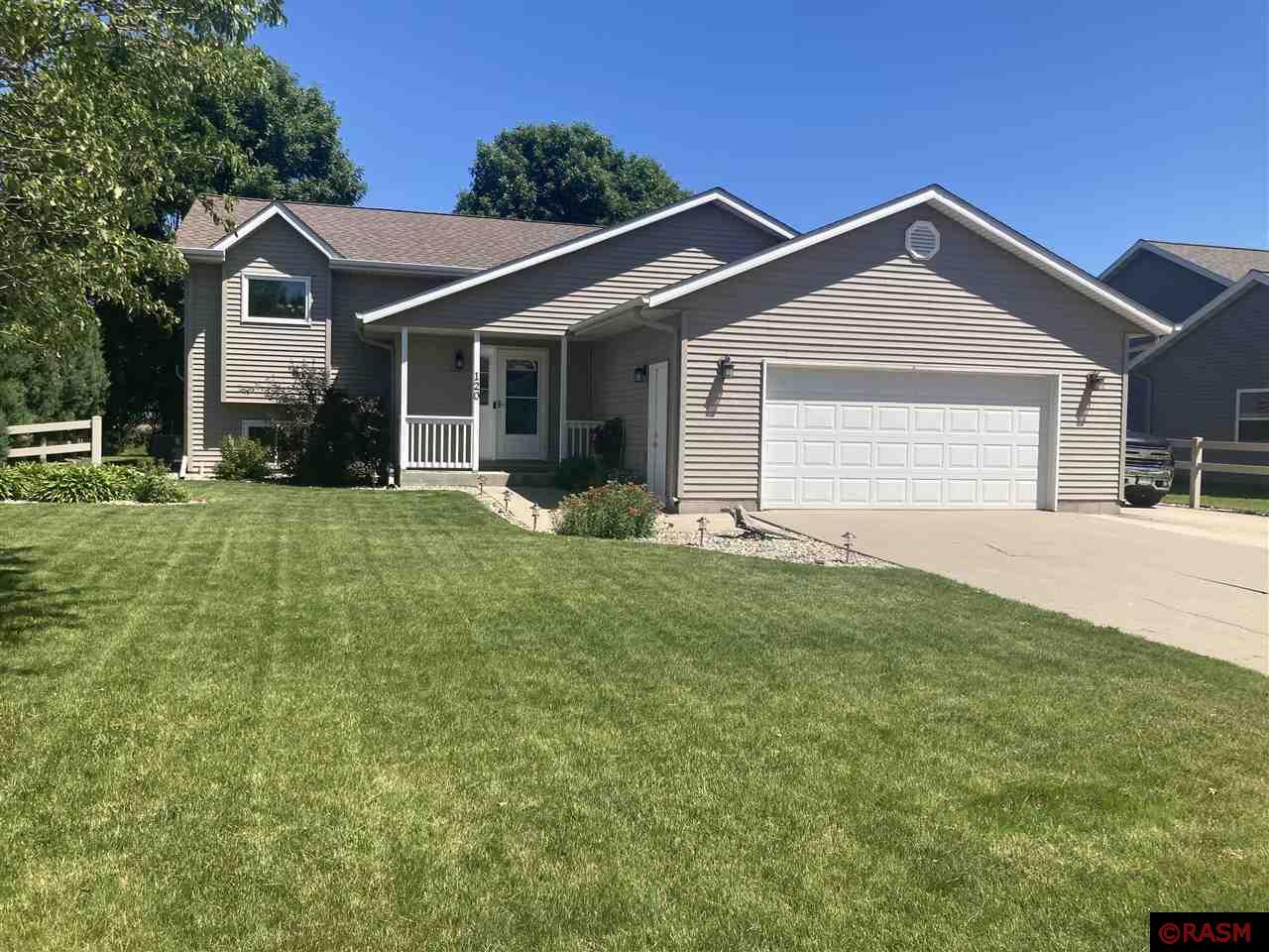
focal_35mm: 28
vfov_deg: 49.7
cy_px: 476
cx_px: 634
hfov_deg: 63.4
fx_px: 1026
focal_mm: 3.99
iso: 20
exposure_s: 1/1869
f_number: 1.8
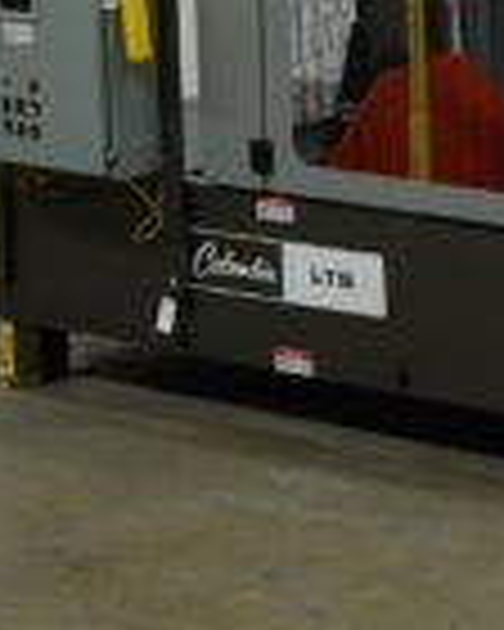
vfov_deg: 12.3
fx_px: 2871
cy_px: -52
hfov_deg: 9.6
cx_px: 855
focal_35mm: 154
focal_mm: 16.86
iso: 125
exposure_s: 1/50
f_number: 4
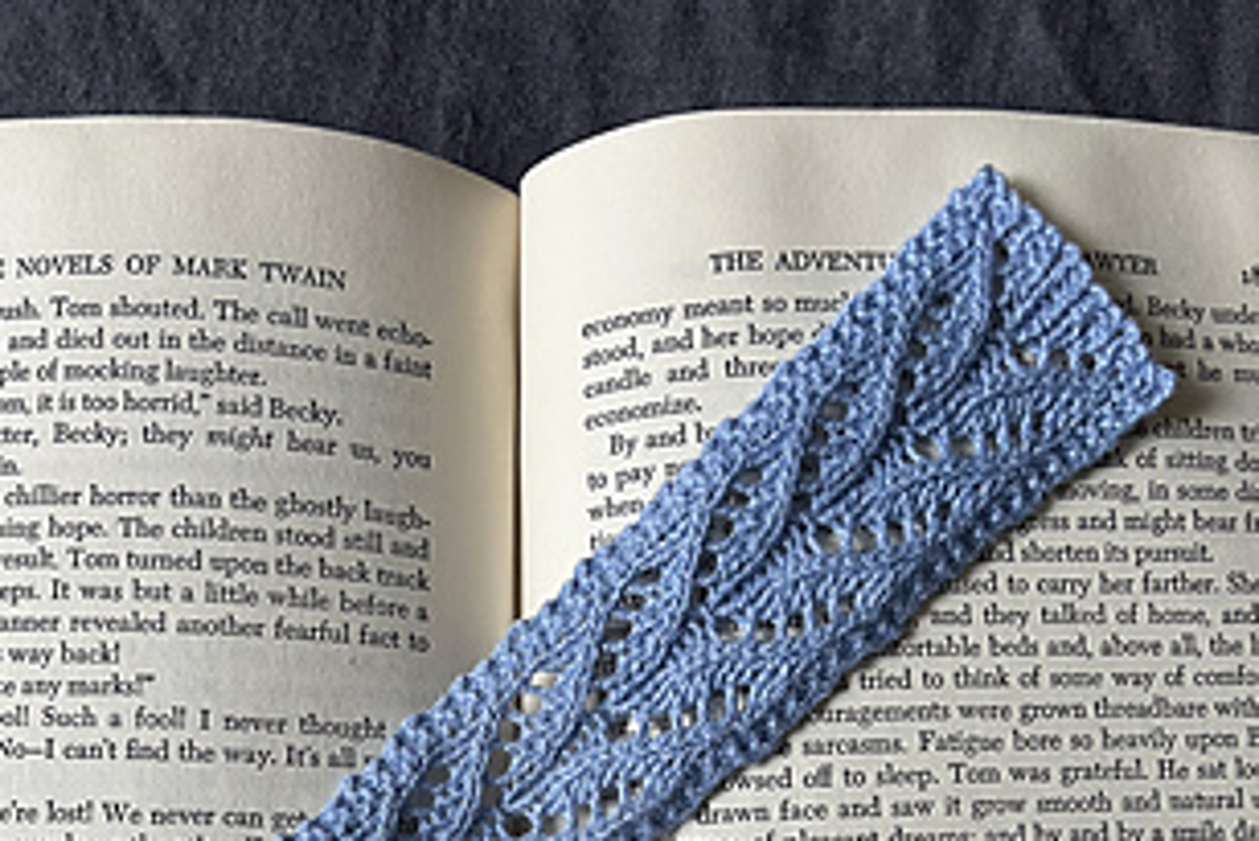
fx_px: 1539
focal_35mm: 44
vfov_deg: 27.7
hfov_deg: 44.3
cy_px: 944
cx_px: 523
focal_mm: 5.1
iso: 200
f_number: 1.6
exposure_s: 1/60
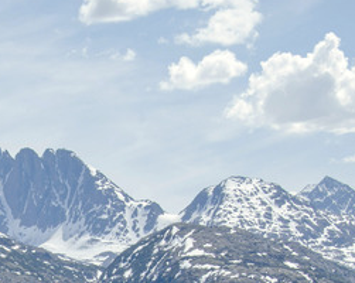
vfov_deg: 8.7
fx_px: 1836
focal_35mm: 175
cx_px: -1
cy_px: 346
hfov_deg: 10.9
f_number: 16
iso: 400
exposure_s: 1/250
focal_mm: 40
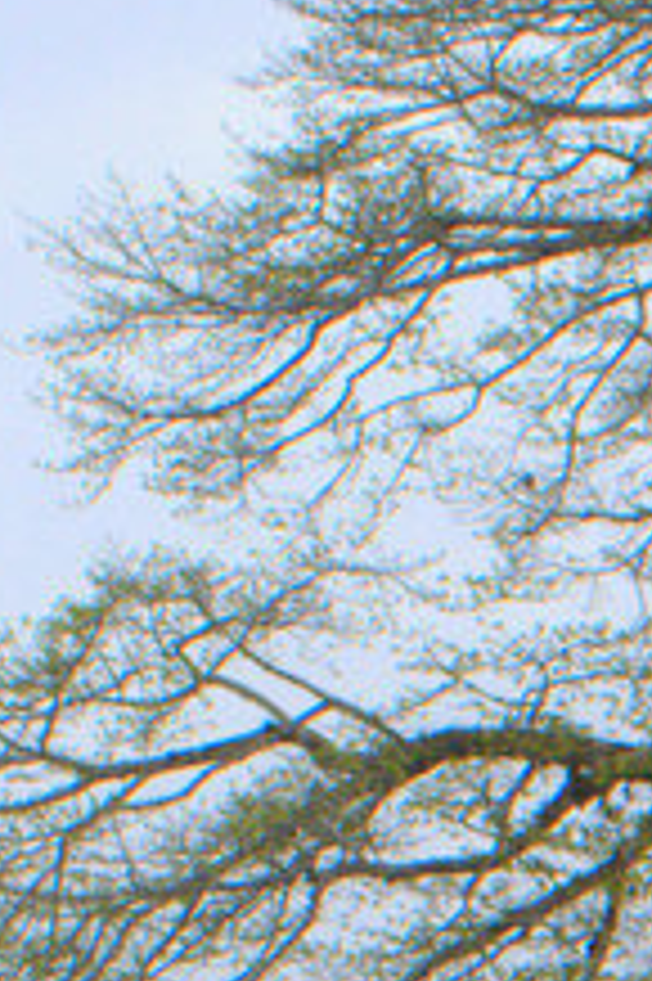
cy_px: 1512
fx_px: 7856
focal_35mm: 289
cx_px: 1441
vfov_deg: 7.0
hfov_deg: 4.7
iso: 1100
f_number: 16
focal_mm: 35
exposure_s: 1/200
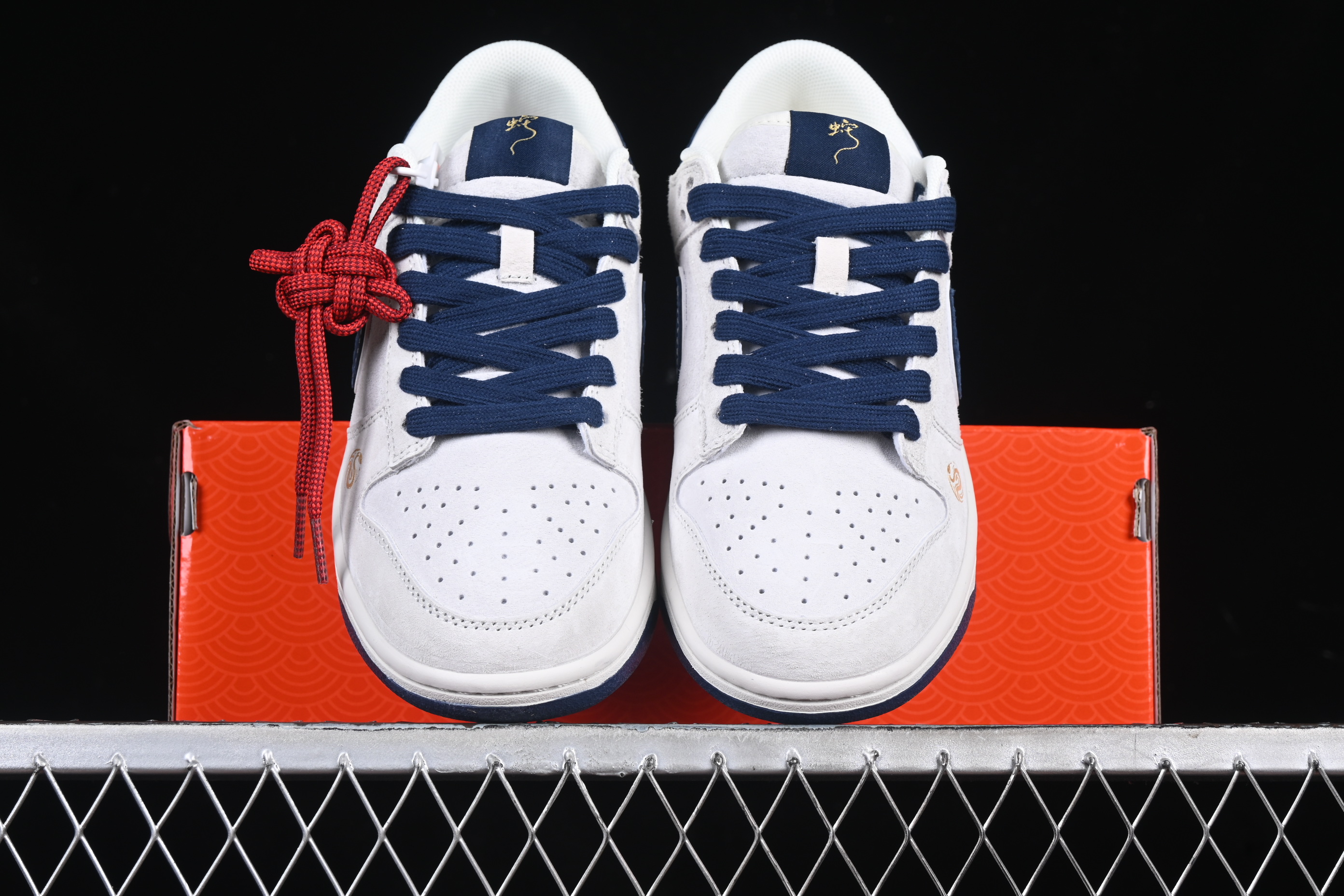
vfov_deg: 18.2
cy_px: 448
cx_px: 672
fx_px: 2800
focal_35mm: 75
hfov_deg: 27.0
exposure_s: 1/80
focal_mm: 50
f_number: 8
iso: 160
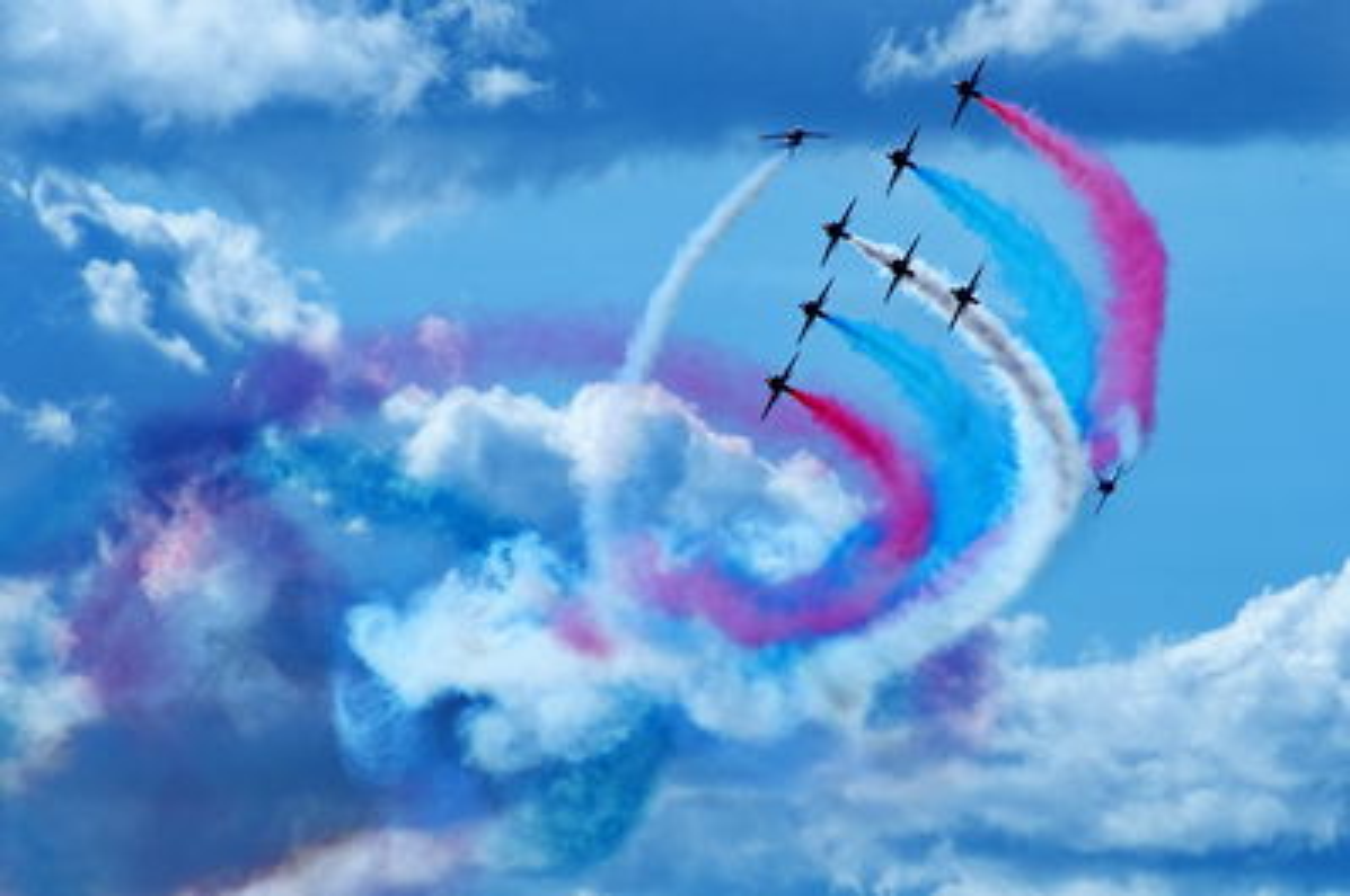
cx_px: 675
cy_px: 448
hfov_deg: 4.6
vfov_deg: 3.0
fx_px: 16854
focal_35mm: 450
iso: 400
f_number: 14
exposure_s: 1/800
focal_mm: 300
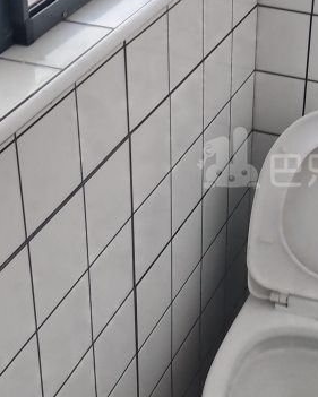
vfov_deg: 23.8
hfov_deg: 18.9
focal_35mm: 80
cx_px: 287
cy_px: 159
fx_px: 941
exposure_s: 1/50
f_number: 1.8
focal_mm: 3.69
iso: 100
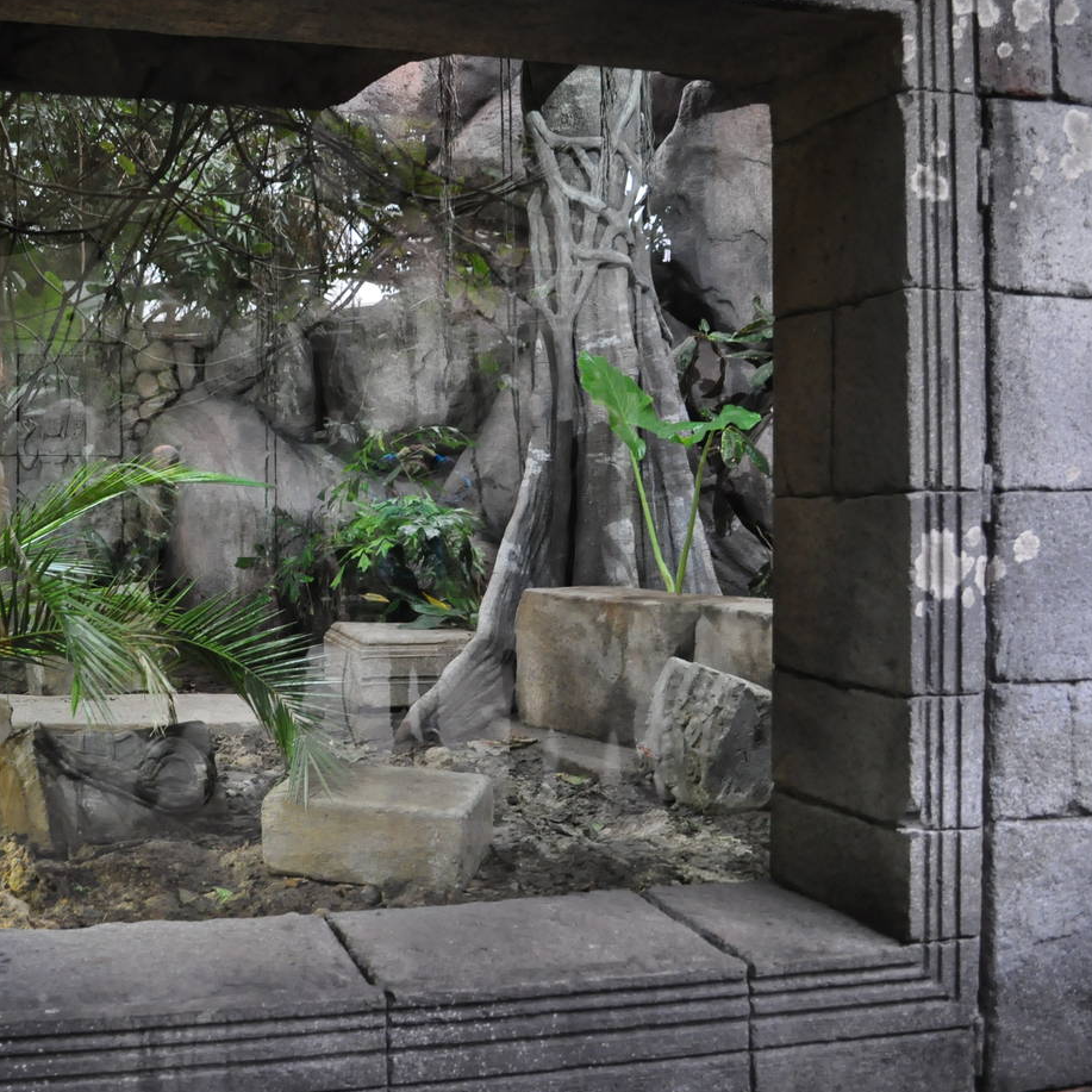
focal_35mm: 40
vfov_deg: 41.8
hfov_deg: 41.4
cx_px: 379
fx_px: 1428
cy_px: 485
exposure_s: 1/40
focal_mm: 18
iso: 1600
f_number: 3.5
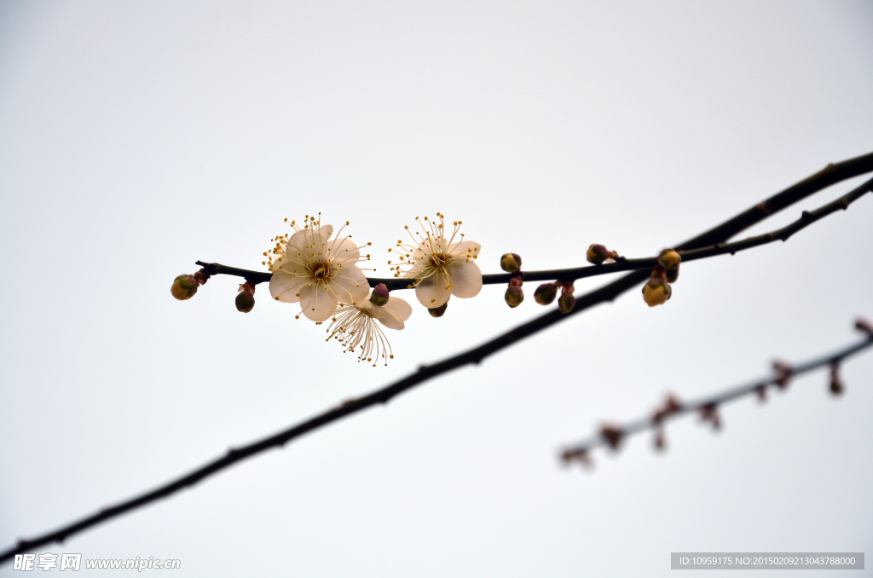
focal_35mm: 138
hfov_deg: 14.9
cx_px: 436
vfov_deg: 9.9
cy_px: 289
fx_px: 3339
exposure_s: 1/250
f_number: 8
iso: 100
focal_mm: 92
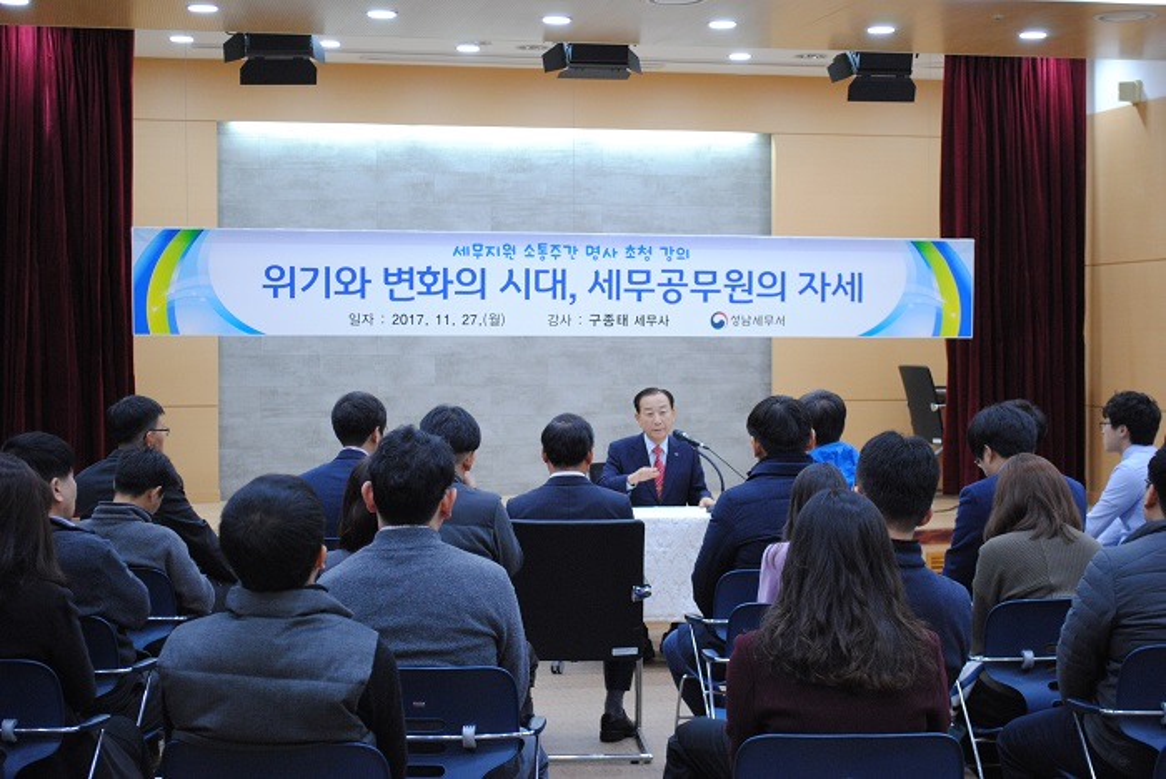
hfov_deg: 31.9
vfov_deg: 21.6
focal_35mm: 63
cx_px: 583
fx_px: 2042
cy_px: 390
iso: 640
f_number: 5.3
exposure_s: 1/30
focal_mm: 42
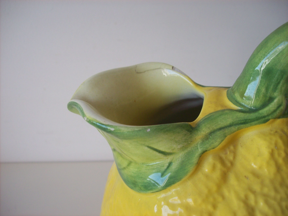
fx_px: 299
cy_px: 108
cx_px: 144
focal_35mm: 36
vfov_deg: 39.6
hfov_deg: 51.4
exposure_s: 1/105
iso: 80
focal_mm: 6
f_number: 2.7
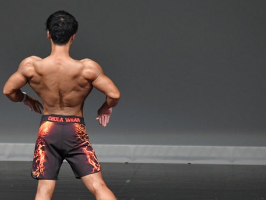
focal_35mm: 611
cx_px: 60
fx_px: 4696
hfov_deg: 3.2
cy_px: 139
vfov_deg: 2.4
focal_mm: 250
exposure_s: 1/400
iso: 4000
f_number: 5.6
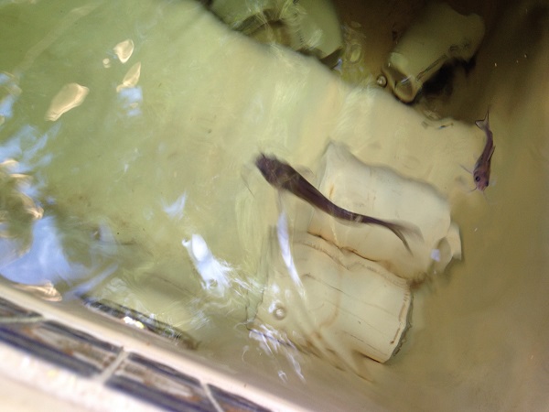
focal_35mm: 35
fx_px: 555
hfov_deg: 52.6
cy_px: 206
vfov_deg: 40.7
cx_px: 274
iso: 64
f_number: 2.4
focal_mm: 4.28
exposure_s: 1/40
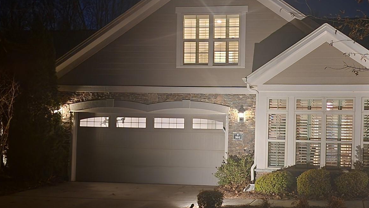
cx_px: 281
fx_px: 431
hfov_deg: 44.7
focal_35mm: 44
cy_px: 135
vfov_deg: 27.0
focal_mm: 6.4
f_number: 1.8
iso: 400
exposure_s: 1/10
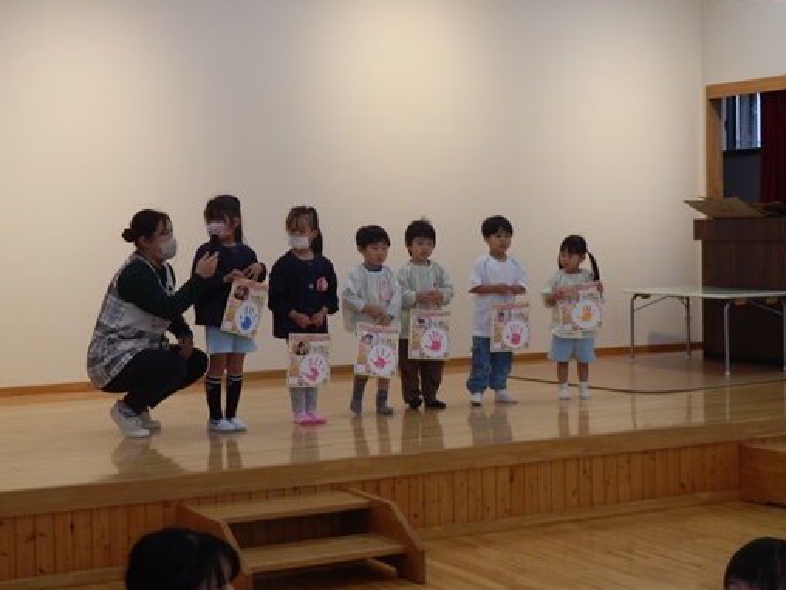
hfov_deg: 30.7
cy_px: 288
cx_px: 388
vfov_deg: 23.3
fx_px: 1430
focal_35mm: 63
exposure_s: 1/100
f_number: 4.2
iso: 250
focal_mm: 10.8
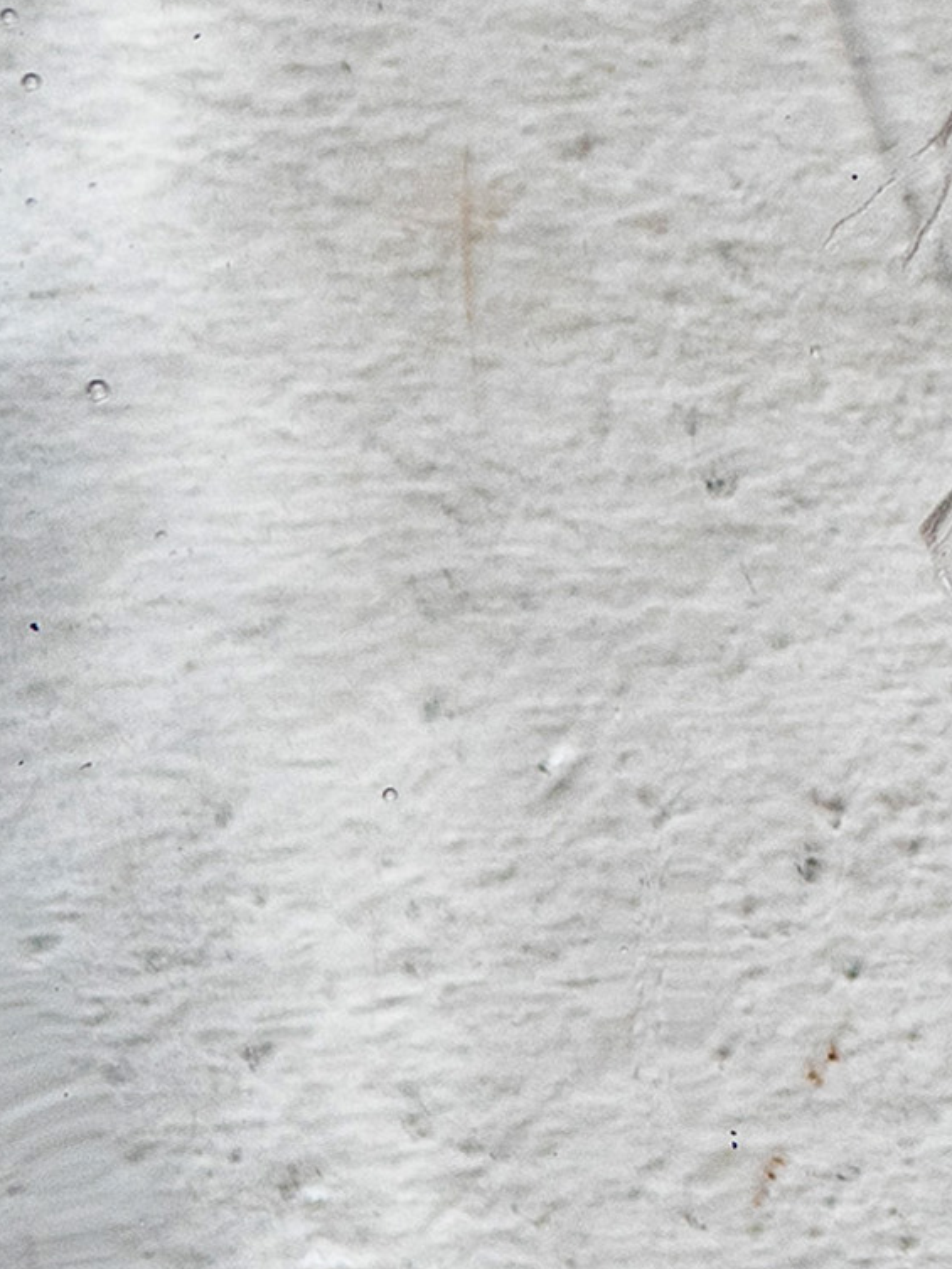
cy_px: 618
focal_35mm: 647
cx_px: 2093
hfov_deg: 2.3
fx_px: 23718
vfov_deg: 3.1
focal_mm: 85
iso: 100
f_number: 16
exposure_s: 1/125
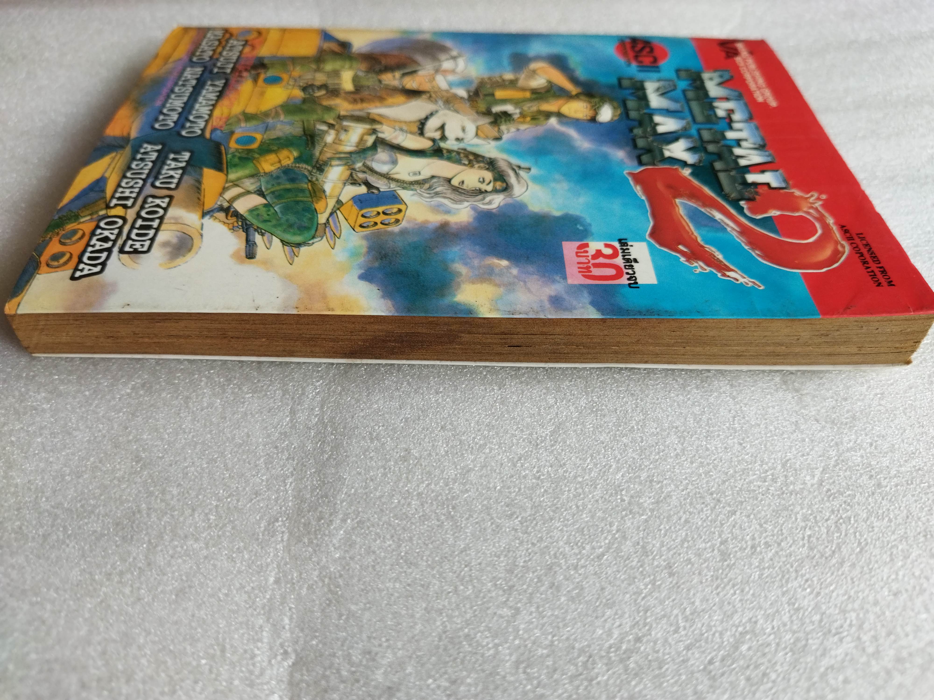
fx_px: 729
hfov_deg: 65.3
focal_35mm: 27
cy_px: 350
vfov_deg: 51.4
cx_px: 467
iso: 150
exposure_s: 1/120
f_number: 1.79
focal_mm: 4.71
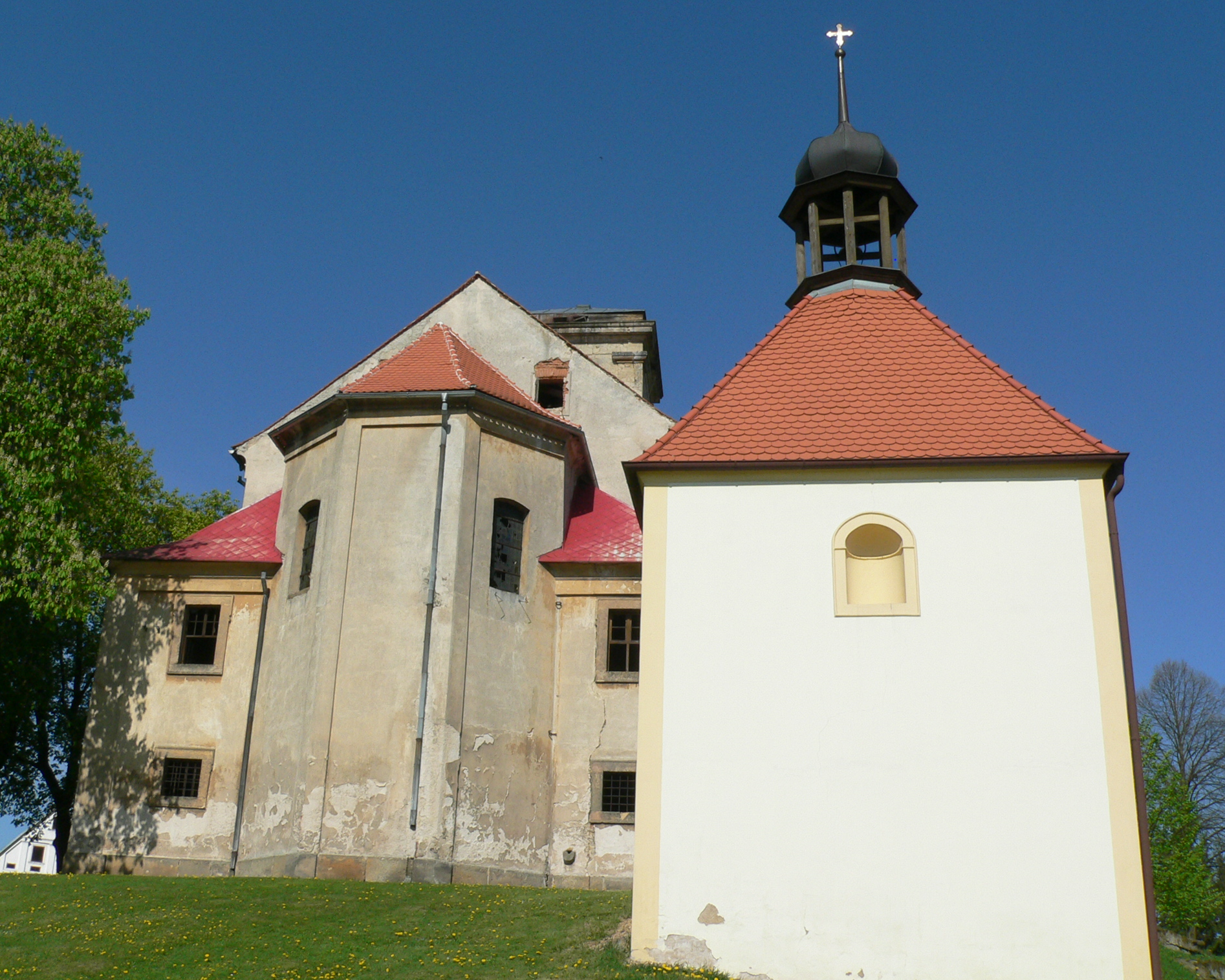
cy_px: 490
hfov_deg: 47.9
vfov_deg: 39.2
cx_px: 563
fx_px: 1378
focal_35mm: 38
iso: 100
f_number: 5.6
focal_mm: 6
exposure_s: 1/1000
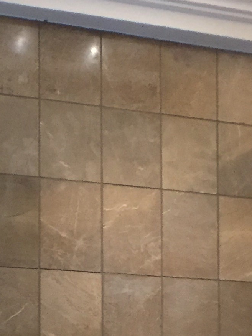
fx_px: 1048
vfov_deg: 17.5
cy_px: 389
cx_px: -47
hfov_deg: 13.4
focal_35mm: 108
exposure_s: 1/30
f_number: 2.2
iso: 250
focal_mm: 4.15
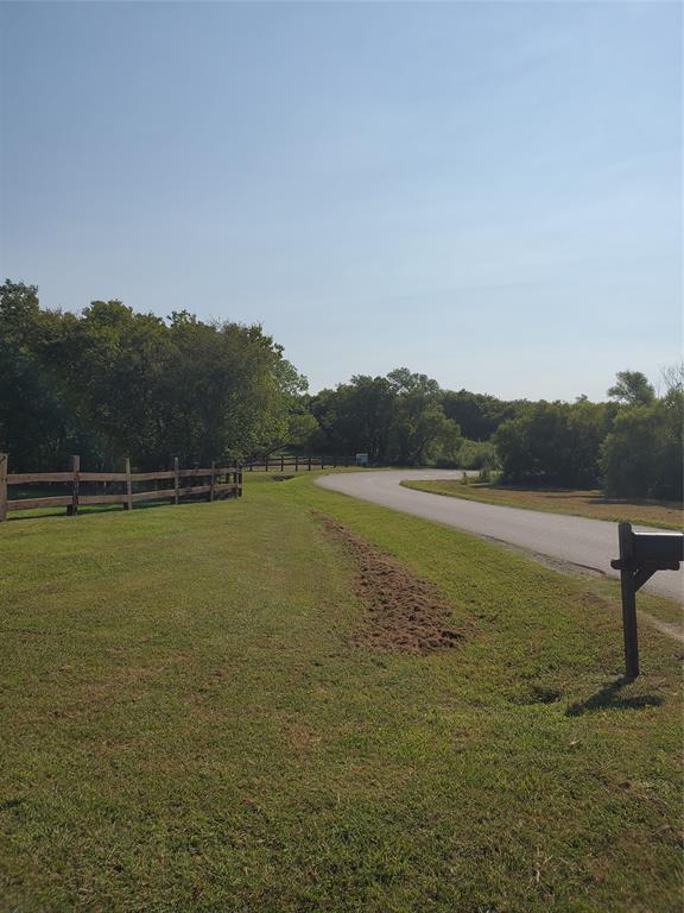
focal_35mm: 26
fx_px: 685
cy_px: 456
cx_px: 342
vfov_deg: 67.3
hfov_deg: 53.1
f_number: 2.4
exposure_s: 1/3569
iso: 50
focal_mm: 4.3
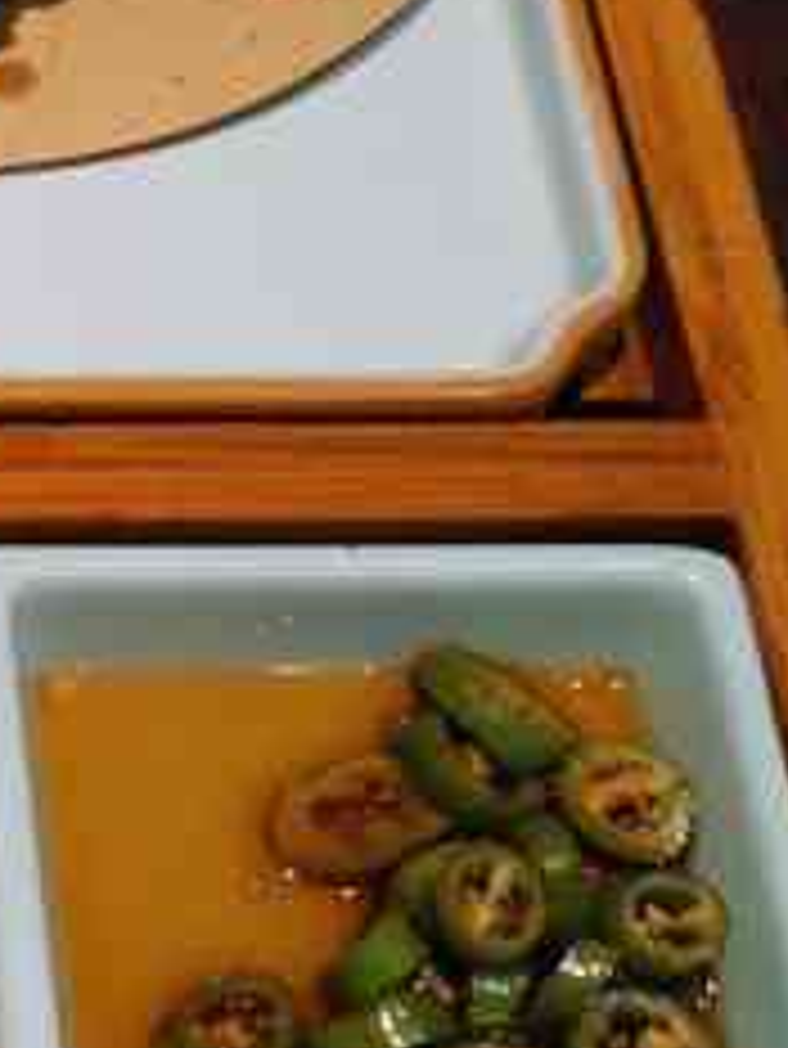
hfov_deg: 12.3
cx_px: -725
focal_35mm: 108
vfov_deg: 18.2
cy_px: 699
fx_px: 3275
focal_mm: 5.58
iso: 64
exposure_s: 1/100
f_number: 1.8
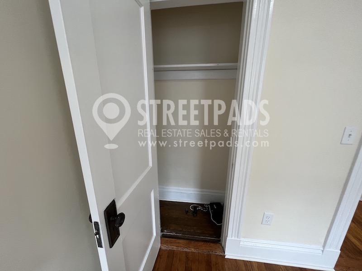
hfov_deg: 106.2
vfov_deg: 89.9
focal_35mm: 13
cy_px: 136
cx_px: 181
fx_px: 136
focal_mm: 1.57
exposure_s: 1/99
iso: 125
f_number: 1.8
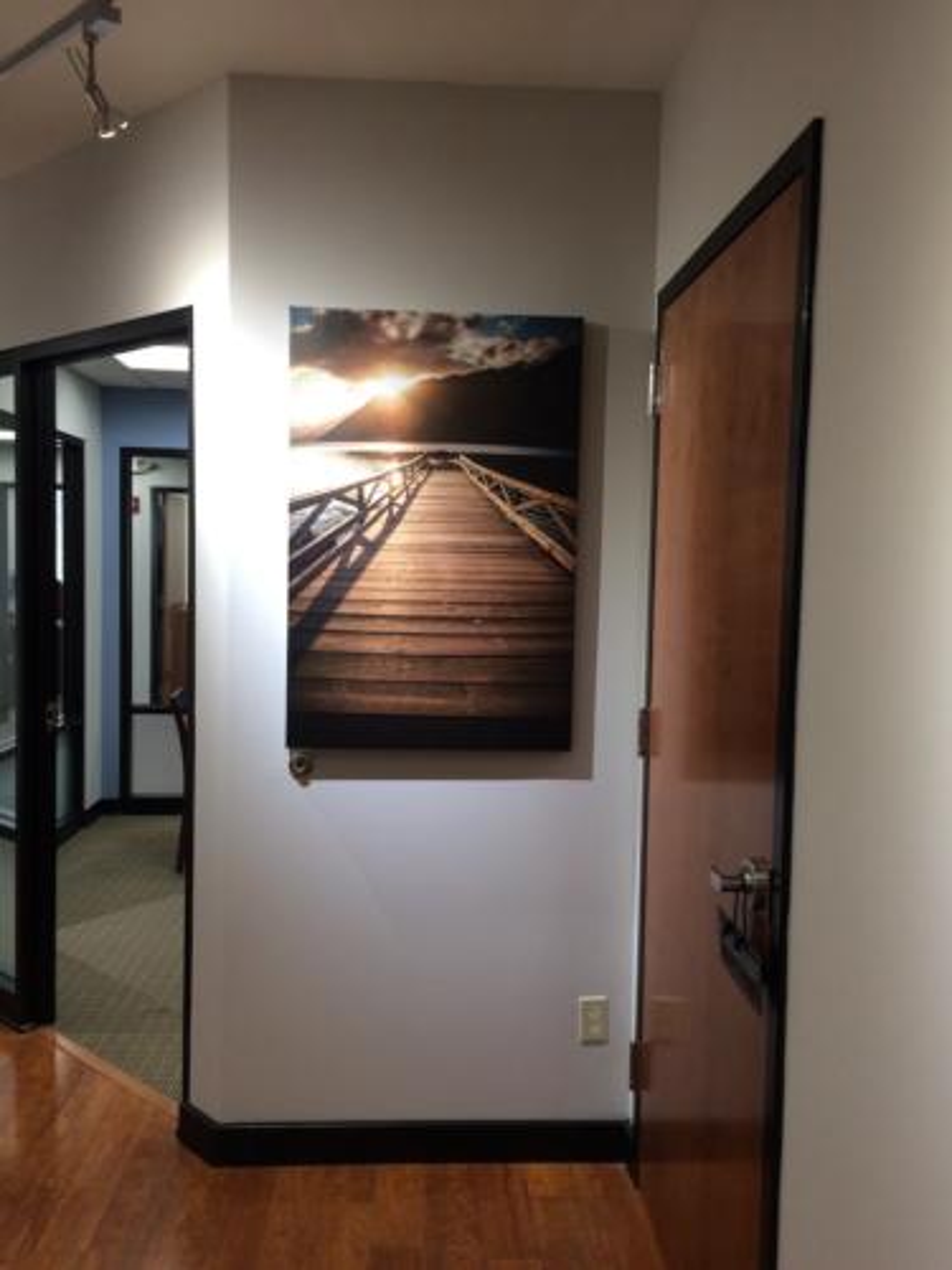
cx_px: 476
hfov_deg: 48.2
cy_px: 635
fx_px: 1063
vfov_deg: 61.7
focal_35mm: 29
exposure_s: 1/30
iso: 80
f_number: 2.2
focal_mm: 4.15
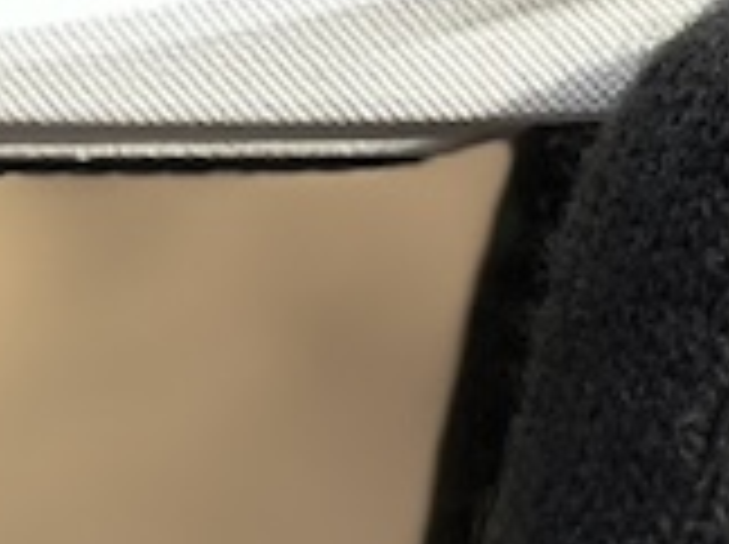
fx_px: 7486
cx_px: 760
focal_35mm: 356
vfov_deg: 4.1
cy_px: -692
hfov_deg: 5.6
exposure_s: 1/911
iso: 80
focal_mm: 6.86
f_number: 1.78
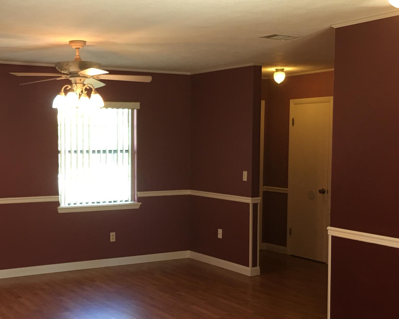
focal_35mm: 51
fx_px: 602
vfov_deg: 29.6
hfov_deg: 36.2
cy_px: 195
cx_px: 122
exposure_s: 1/15
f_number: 2.2
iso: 32
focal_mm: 4.15
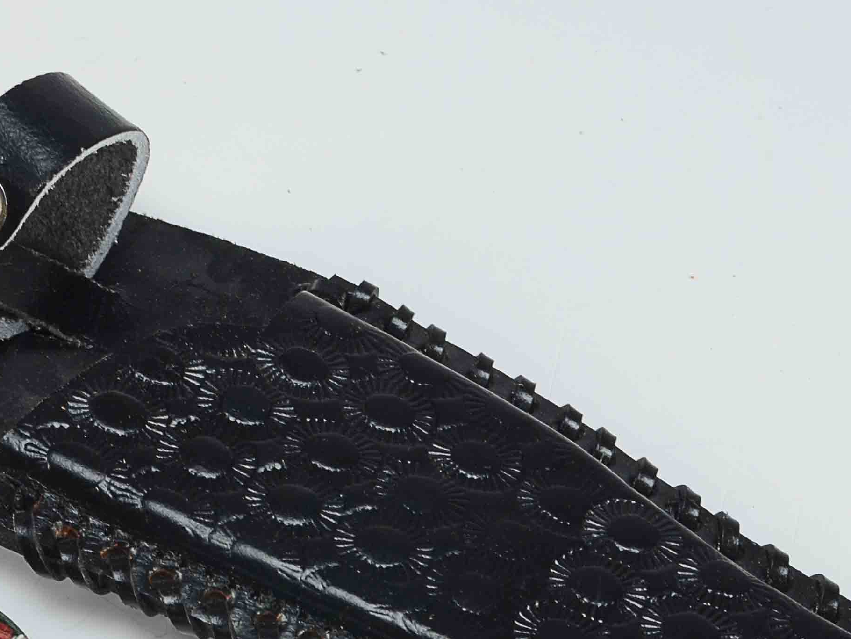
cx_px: 309
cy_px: 659
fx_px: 3639
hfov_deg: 13.3
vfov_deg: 9.9
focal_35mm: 148
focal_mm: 38
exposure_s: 1/80
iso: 100
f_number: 10
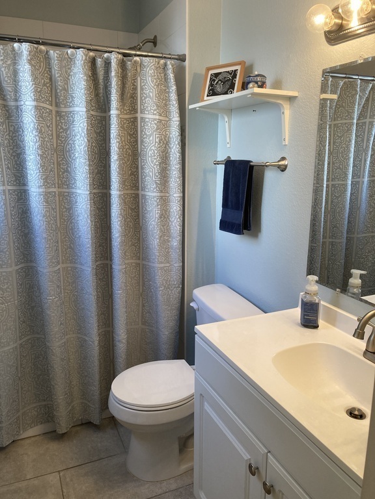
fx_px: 404
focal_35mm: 28
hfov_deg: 49.7
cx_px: 188
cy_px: 250
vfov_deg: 63.4
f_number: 1.8
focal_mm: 3.99
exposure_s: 1/60
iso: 50
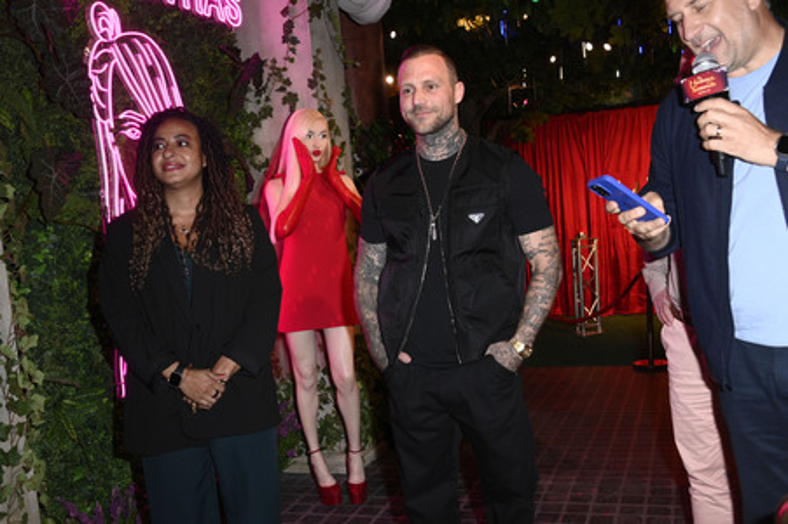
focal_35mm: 32
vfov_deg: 41.1
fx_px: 700
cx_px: 394
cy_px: 262
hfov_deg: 58.8
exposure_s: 1/125
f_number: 5.6
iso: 1600
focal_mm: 32
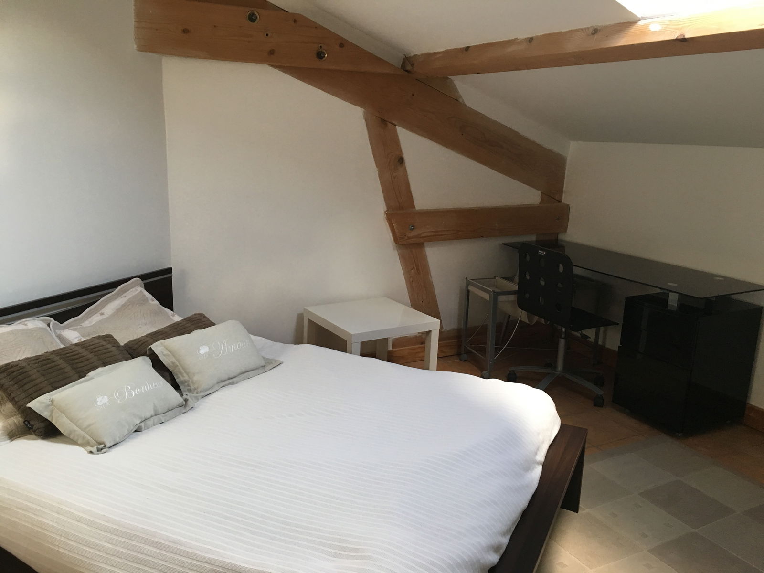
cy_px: 286
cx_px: 382
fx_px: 640
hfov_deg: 61.7
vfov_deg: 48.2
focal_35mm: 29
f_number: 2.2
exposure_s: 1/33
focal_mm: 4.15
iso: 125
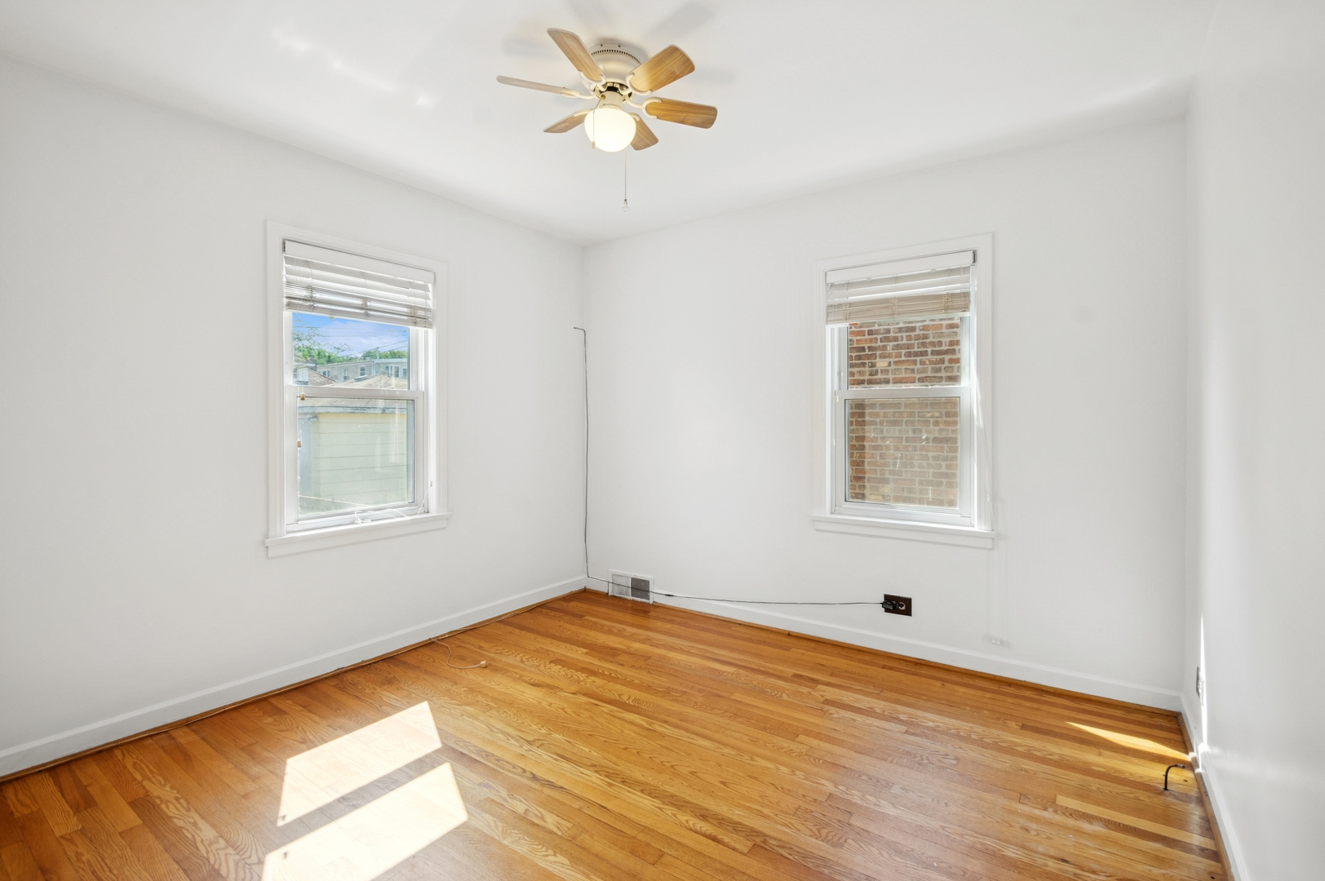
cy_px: 440
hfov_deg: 100.4
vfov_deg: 77.2
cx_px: 662
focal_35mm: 15
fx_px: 552
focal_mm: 10
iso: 200
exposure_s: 1/15
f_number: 11
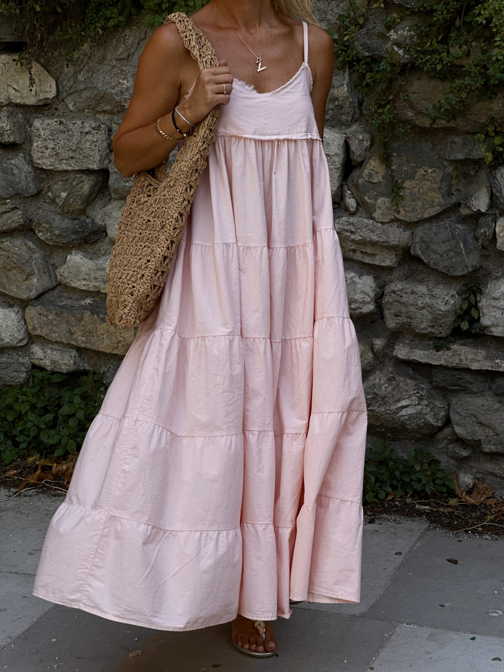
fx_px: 1495
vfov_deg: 25.3
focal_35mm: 77
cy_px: 336
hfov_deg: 19.1
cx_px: 252
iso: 40
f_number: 2.8
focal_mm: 9
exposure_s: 1/121
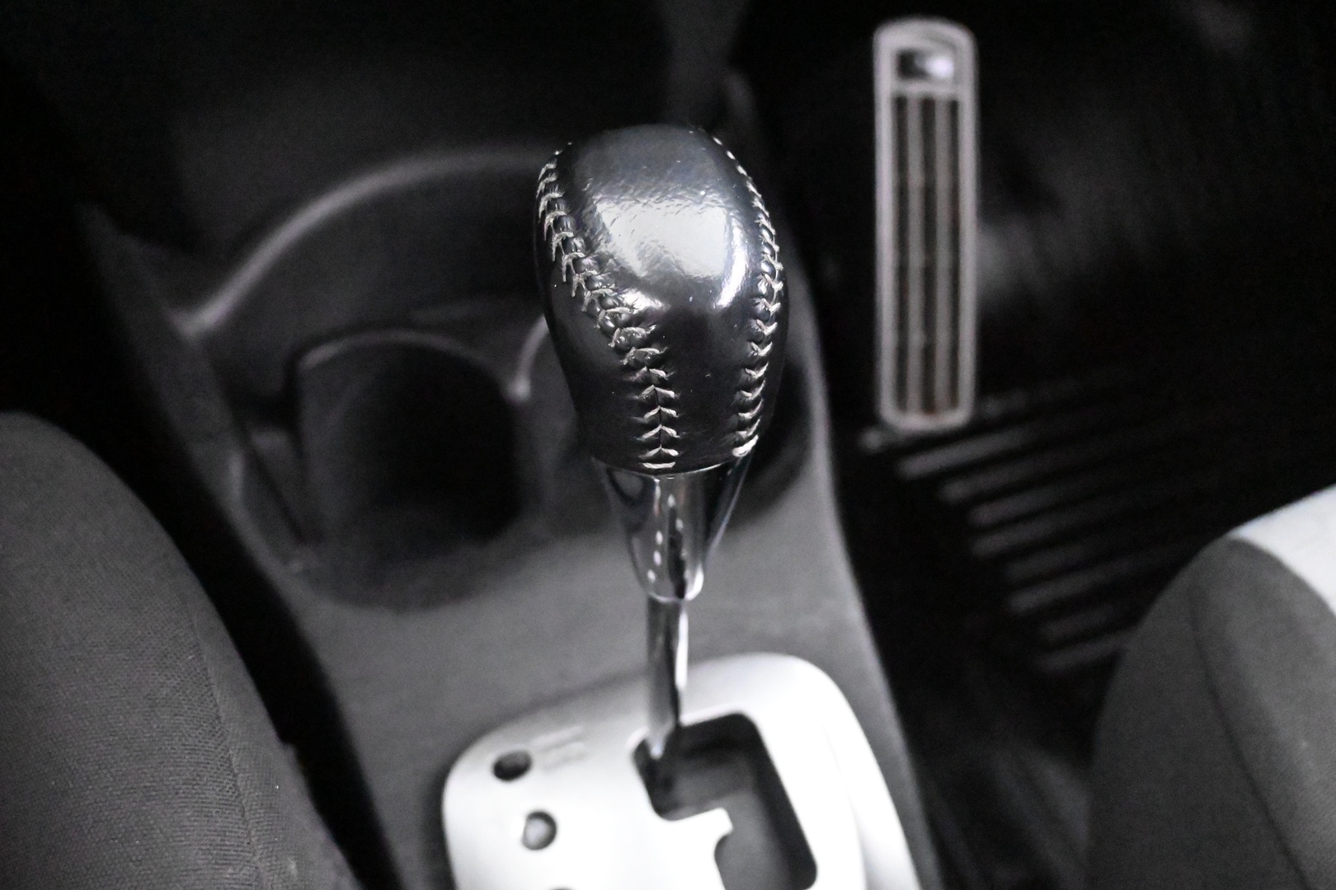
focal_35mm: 34
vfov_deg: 39.1
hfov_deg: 56.1
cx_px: 668
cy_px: 445
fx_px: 1252
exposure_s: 1/40
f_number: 4
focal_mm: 22.5
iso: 28800
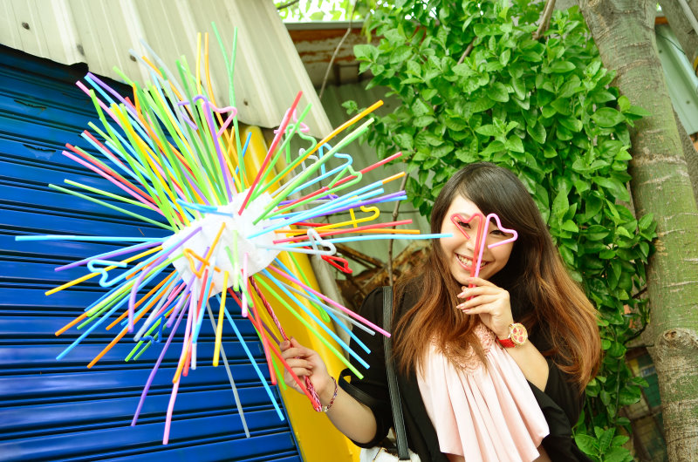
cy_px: 231
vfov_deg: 31.8
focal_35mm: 42
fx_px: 813
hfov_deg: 46.5
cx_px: 349
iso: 100
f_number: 2.8
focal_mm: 28
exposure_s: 1/125
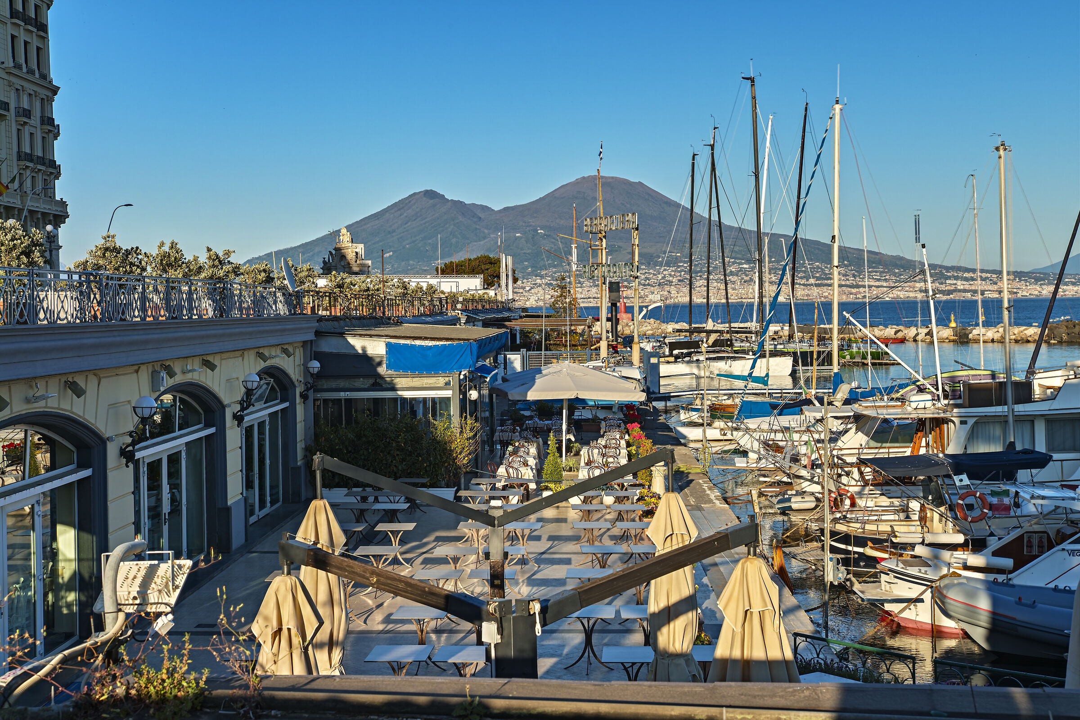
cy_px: 360
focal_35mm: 52
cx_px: 540
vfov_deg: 25.8
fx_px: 1575
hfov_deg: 37.9
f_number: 8
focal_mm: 35
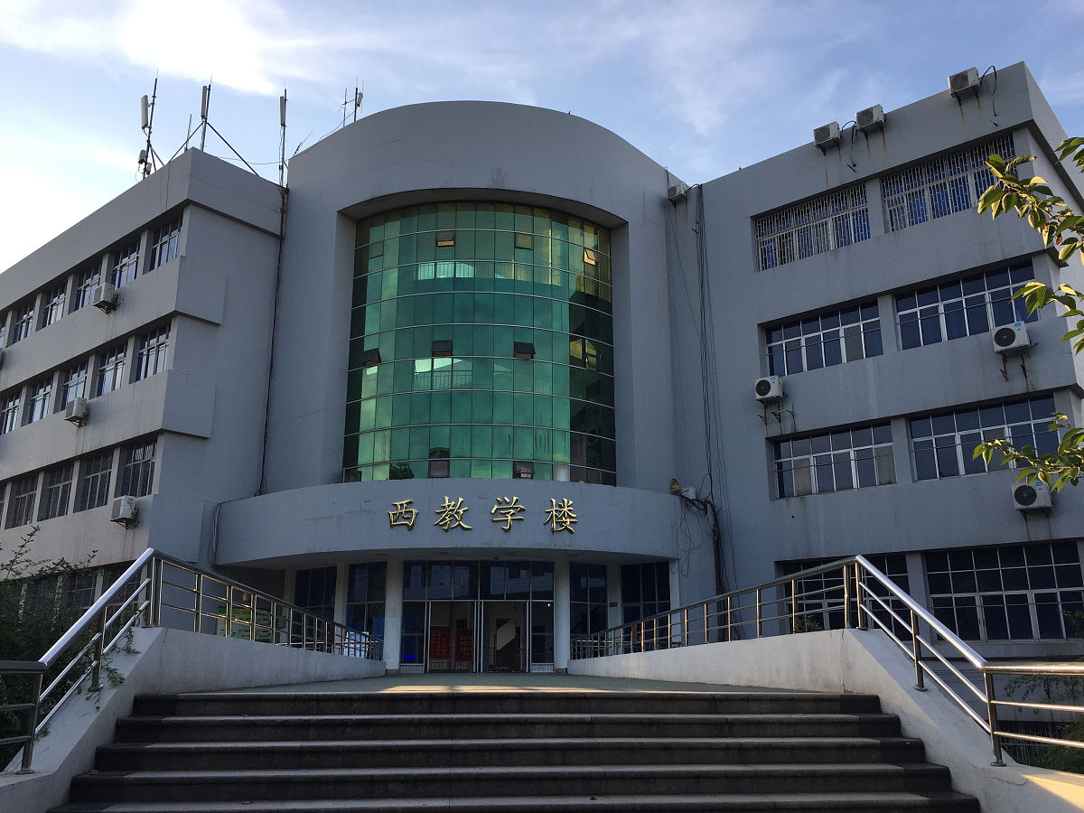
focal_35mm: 29
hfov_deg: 61.7
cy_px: 406
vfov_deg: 48.2
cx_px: 542
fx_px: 908
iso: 32
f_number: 2.2
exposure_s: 1/488
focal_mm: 4.15
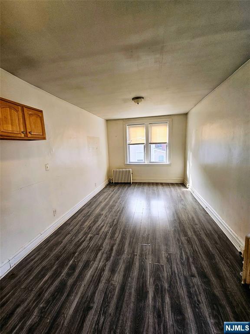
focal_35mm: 13
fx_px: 125
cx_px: 125
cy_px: 167
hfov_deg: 89.9
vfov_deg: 106.2
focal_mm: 2.2
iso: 80
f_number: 2.2
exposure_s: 1/60
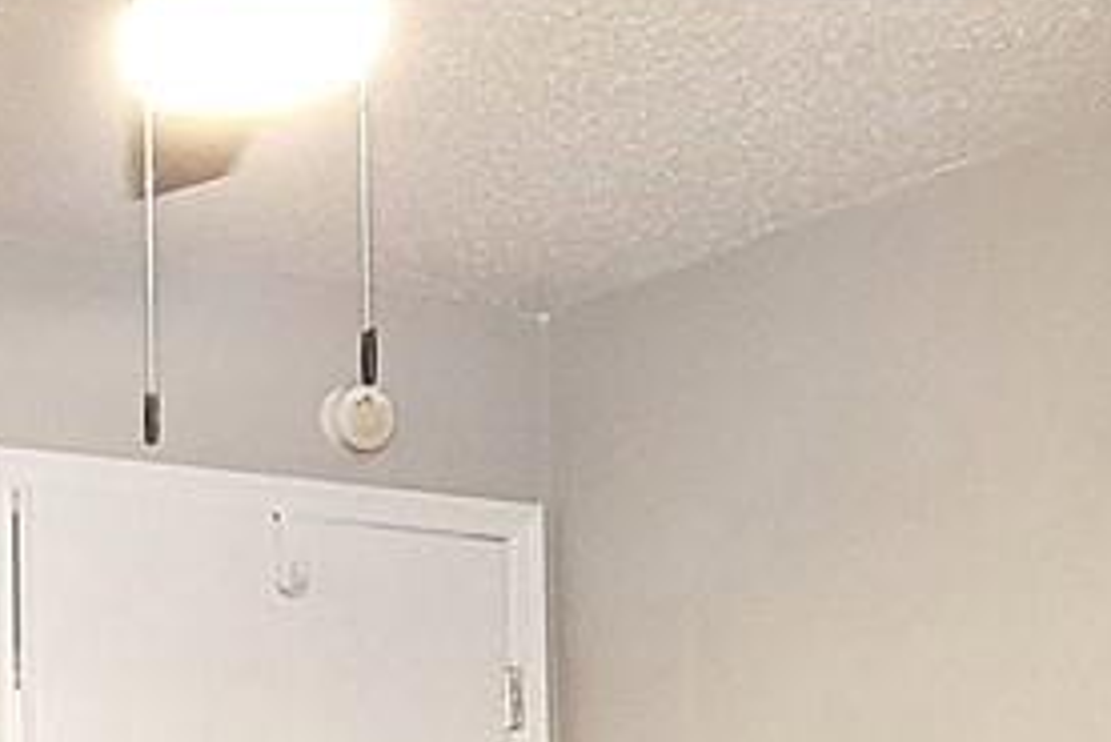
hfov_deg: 20.9
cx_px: -670
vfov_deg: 15.7
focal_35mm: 78
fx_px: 2408
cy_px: 1203
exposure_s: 1/30
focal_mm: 2.2
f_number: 2.2
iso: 320
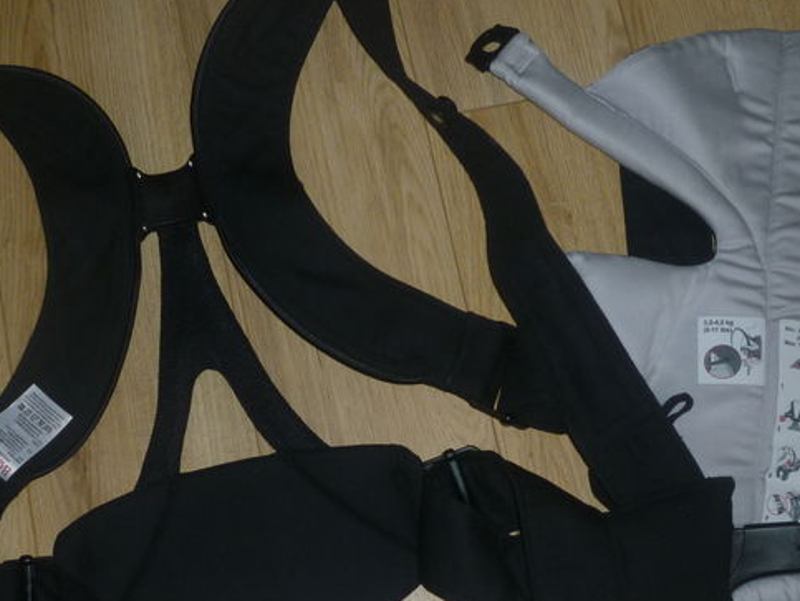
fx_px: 1388
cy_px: 424
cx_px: 368
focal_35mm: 60
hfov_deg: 32.1
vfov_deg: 24.3
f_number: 3.3
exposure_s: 1/30
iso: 100
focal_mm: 5.2
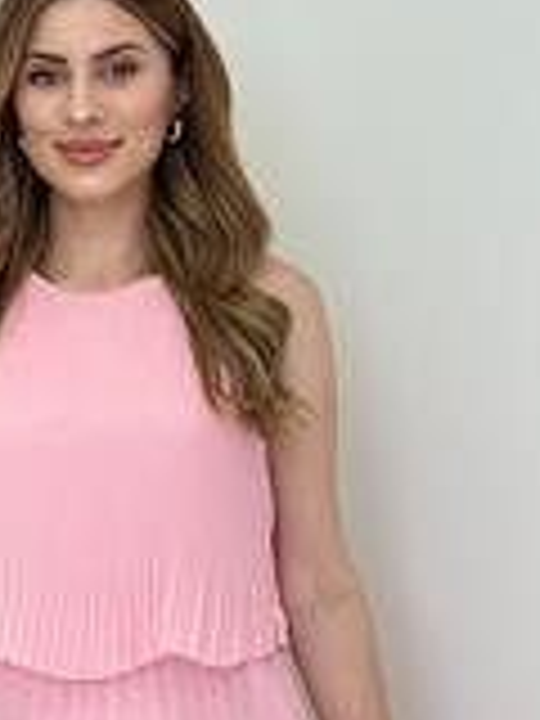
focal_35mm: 160
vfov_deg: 12.2
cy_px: 785
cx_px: 140
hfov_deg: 9.3
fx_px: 3328
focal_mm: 6.86
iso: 80
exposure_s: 1/464
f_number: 1.78
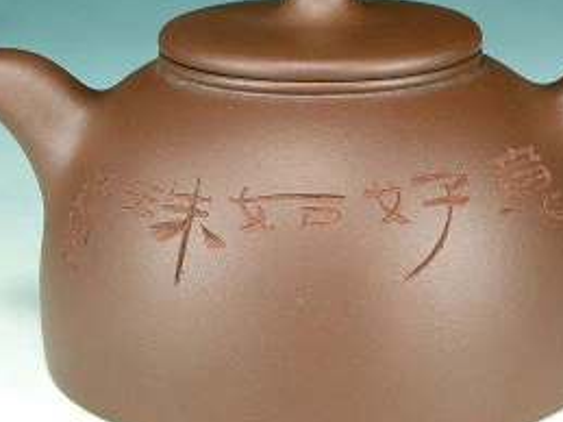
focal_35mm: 142
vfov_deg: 10.4
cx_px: 348
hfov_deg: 13.9
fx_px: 2308
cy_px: 174
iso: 100
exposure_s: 1/4.5
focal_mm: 23.7
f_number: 8
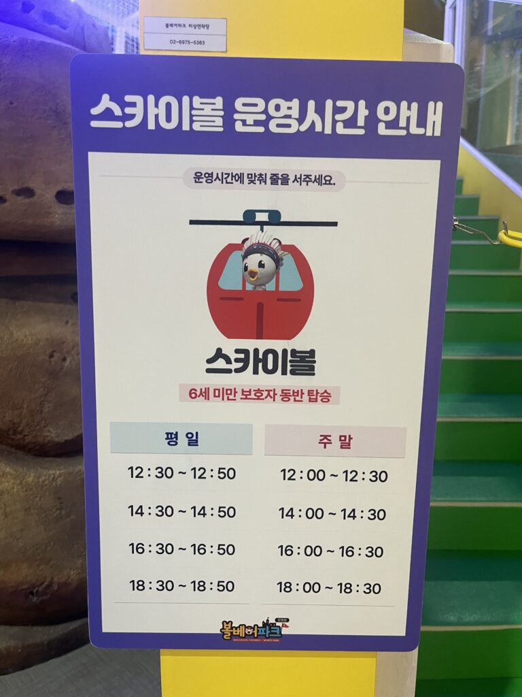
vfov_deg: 67.3
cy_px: 348
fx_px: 523
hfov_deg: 53.1
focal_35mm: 26
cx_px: 261
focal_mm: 5.1
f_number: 1.6
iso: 160
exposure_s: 1/60
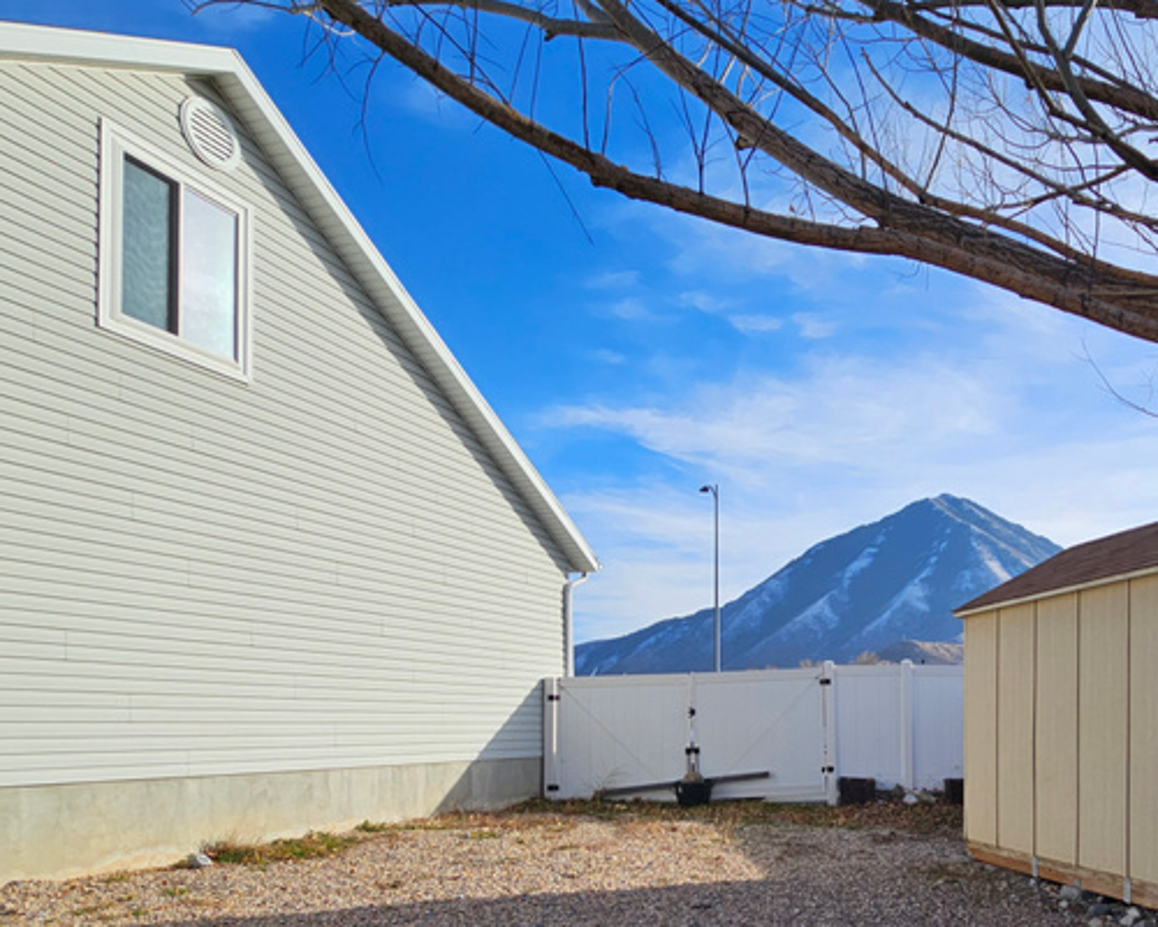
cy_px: 702
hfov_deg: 62.1
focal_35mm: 26
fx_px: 891
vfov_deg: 52.4
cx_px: 875
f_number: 2.2
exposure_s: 1/2021
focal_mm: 2.2
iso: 50
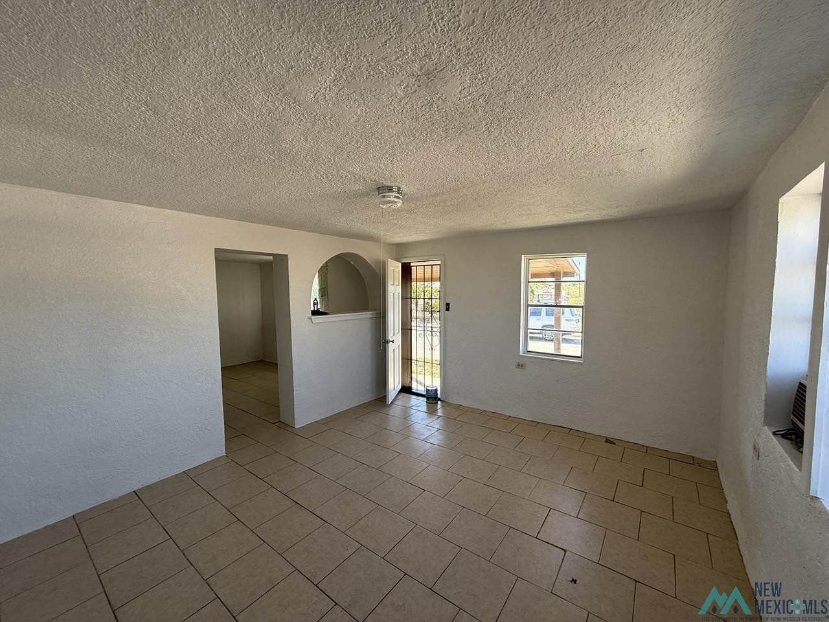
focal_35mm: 14
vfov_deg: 85.7
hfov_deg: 102.1
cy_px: 311
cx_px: 414
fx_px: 335
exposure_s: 1/173
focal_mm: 2.22
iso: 64
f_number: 2.2
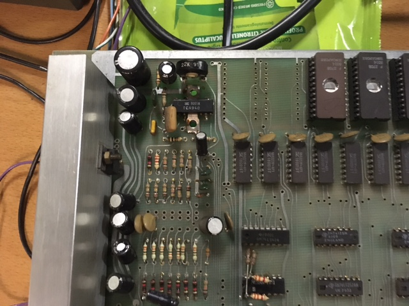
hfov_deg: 61.7
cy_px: 153
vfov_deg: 48.2
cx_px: 204
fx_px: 343
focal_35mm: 29
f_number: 2.2
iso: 320
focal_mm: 4.15
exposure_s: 1/17
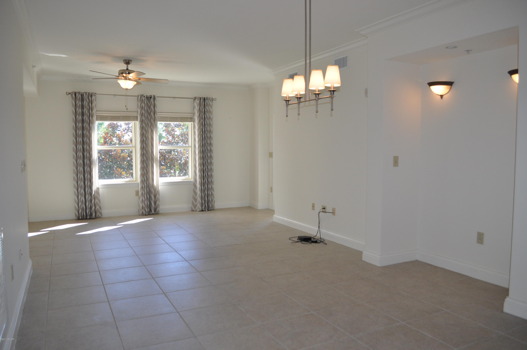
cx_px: 264
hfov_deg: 67.4
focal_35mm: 27
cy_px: 175
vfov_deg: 47.8
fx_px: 395
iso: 640
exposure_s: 1/200
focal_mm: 18
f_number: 4.5
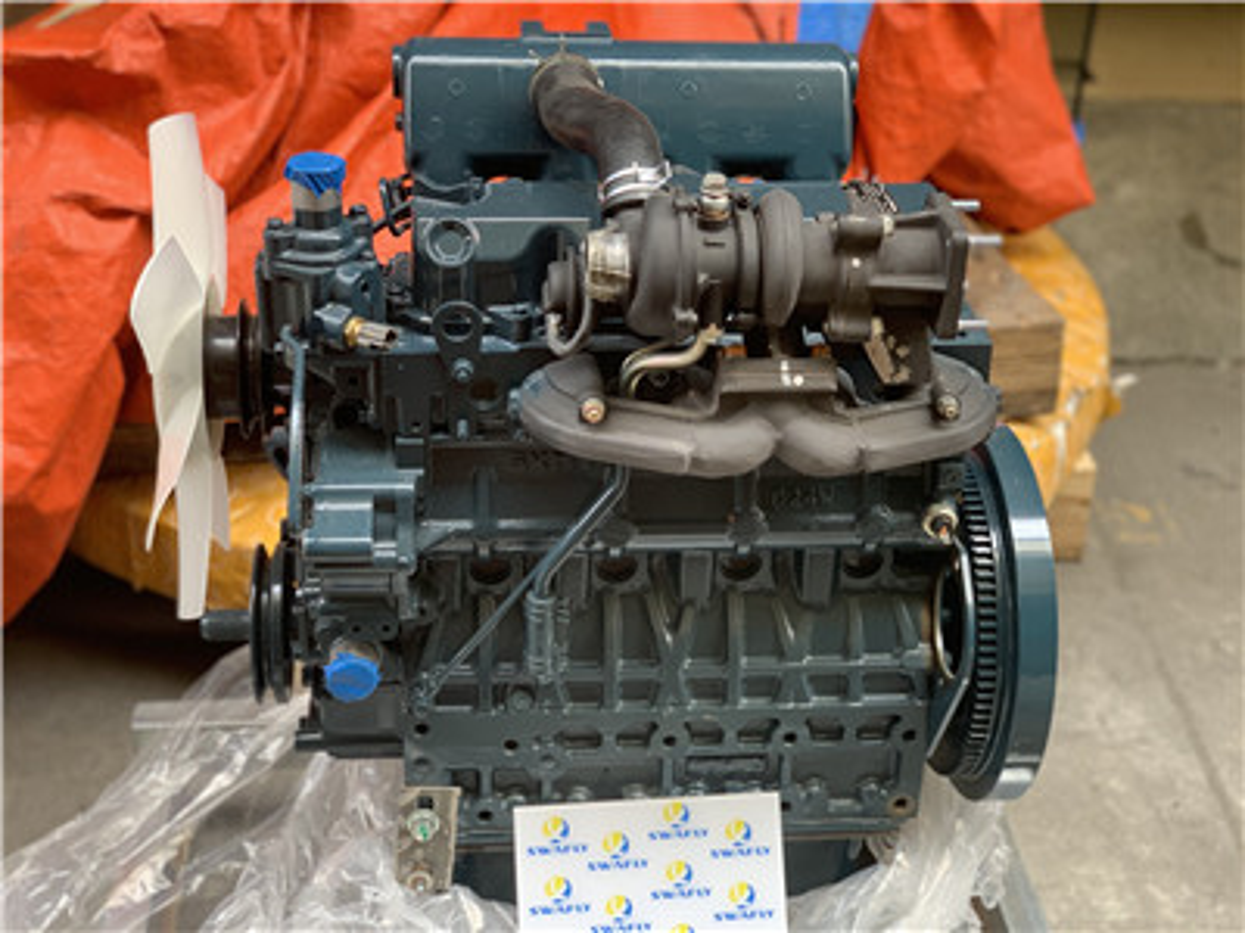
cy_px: 466
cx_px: 622
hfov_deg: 36.8
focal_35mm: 52
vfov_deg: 28.0
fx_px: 1870
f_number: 2.4
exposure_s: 1/122
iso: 80
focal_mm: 6
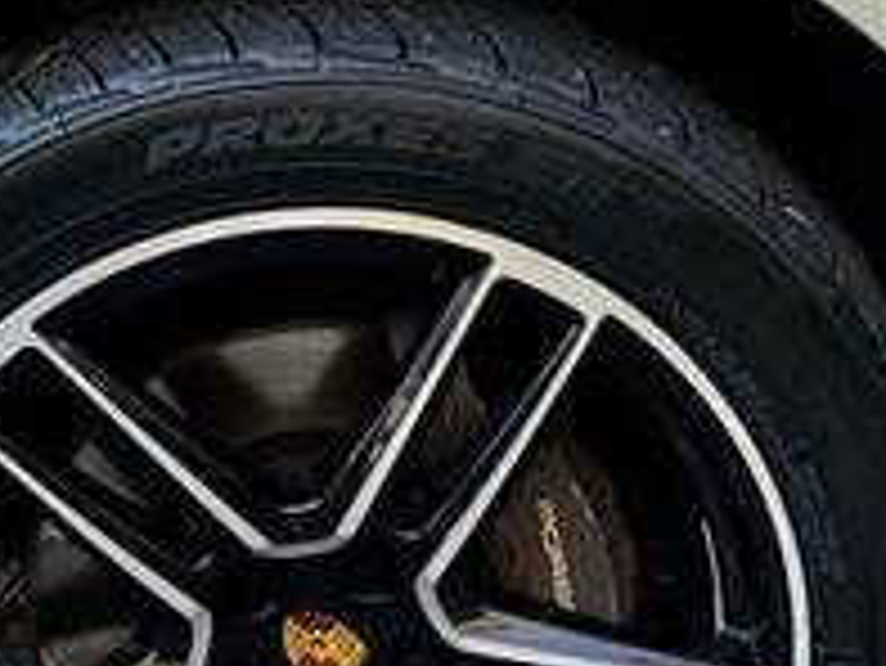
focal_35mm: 123
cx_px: 306
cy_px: 562
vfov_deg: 12.0
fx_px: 3150
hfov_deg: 16.0
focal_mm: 6.76
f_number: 1.78
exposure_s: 1/60
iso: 100
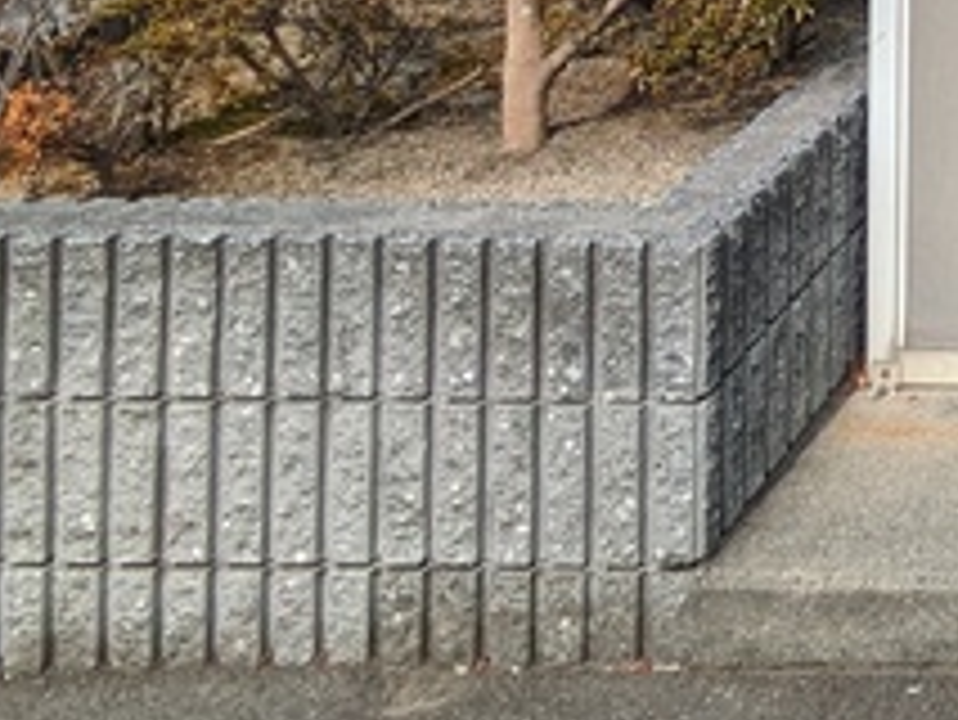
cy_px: -585
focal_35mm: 63
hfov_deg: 23.3
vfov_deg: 18.3
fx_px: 1745
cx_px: 1513
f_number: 2.2
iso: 49
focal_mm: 1.83
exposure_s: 1/1631
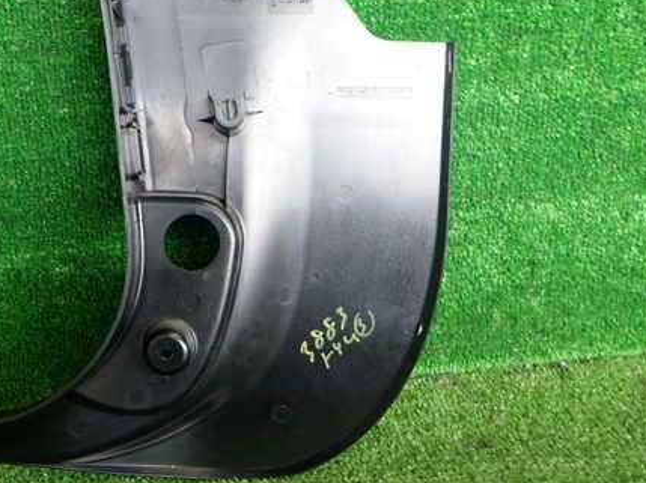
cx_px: 202
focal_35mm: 42
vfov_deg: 34.3
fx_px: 783
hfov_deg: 44.0
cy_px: 211
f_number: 2.3
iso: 200
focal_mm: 5.4
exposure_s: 1/50
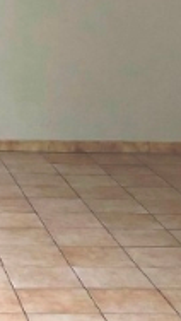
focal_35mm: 130
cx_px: -128
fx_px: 1107
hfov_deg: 9.0
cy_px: -26
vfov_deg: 16.1
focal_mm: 4
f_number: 1.8
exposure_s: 1/30
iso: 40
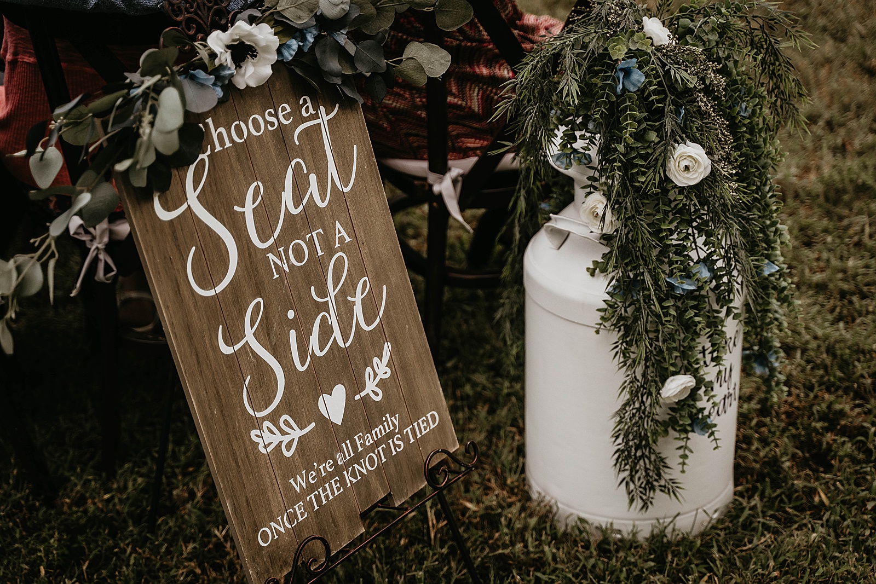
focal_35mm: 58
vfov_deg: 23.4
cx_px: 438
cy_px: 292
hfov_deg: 34.5
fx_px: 1411
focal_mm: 58
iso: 800
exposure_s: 1/2500
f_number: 2.8
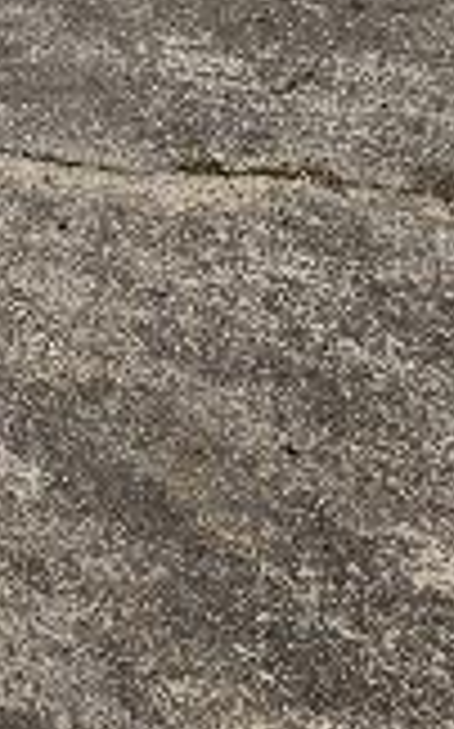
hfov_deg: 13.4
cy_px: -526
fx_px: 1349
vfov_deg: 21.6
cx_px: -665
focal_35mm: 68
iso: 32
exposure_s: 1/1111
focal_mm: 2.2
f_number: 1.9
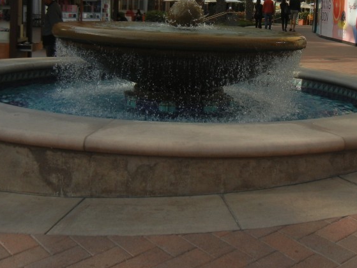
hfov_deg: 34.6
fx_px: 567
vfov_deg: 25.7
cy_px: 27
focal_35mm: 55
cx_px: 239
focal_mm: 5.4
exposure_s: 1/395
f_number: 7
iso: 160
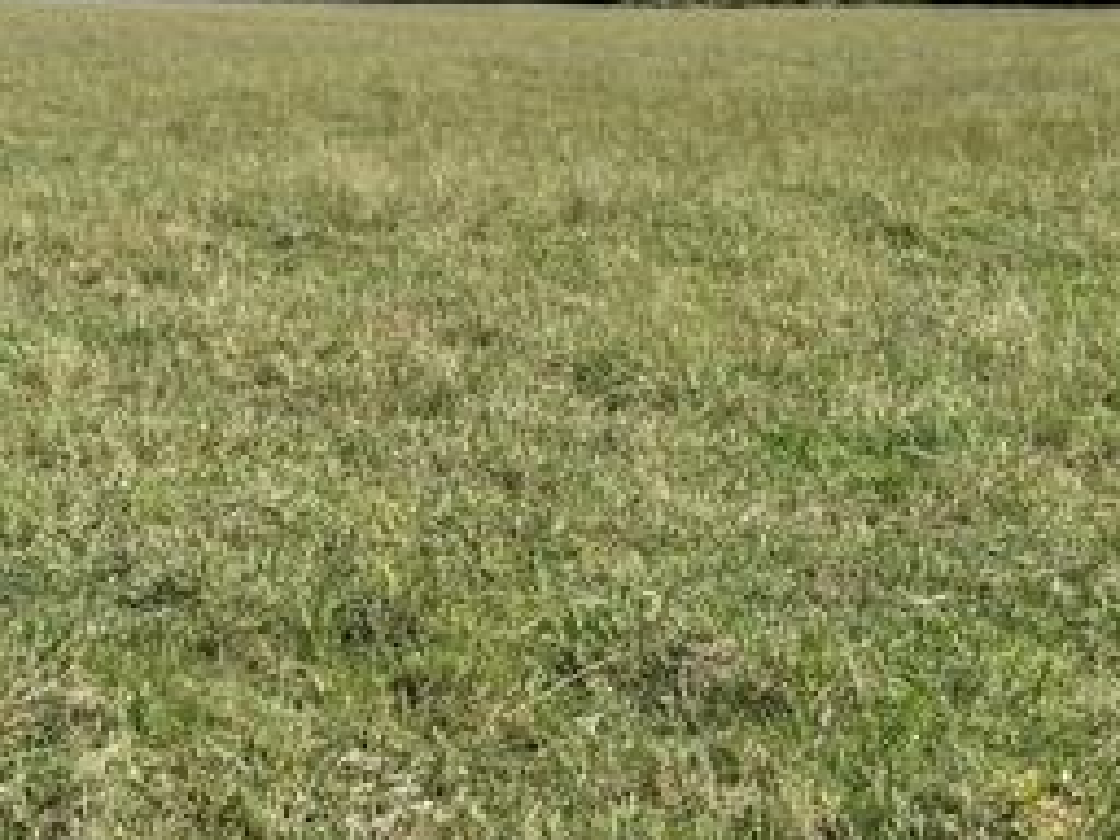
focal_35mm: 65
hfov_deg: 29.8
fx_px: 2103
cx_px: 464
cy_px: -13
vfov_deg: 21.7
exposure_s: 1/3559
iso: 32
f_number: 1.6
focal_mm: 5.1
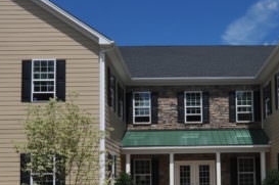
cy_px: 153
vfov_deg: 28.2
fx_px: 359
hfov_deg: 41.6
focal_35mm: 46
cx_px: 196
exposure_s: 1/400
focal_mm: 11
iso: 200
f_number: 10
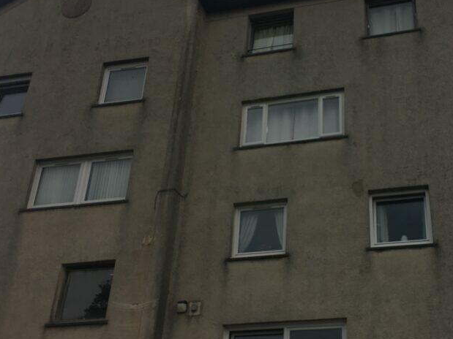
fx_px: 628
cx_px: 313
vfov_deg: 30.3
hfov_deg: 39.1
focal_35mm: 48
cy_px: 167
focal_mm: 4.15
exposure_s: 1/1876
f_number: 2.2
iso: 25
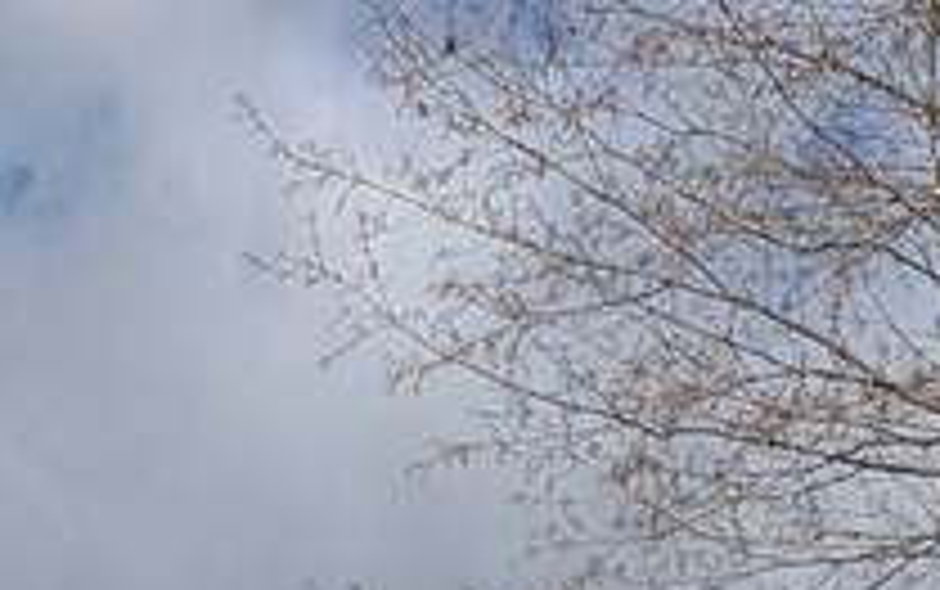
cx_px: 704
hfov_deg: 24.6
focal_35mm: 83
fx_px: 2128
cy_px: 1369
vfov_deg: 12.6
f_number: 2.2
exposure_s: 1/3571
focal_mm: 2.35
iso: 54
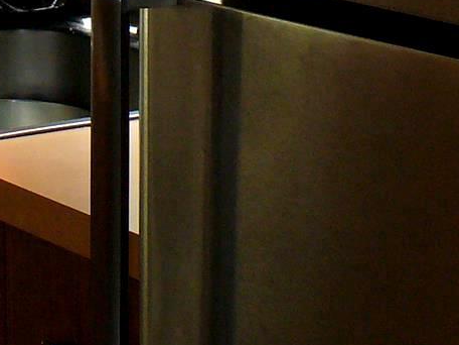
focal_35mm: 166
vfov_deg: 8.7
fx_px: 2201
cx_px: 129
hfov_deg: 11.9
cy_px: -172
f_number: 2.8
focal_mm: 6.1
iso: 100
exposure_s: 1/30
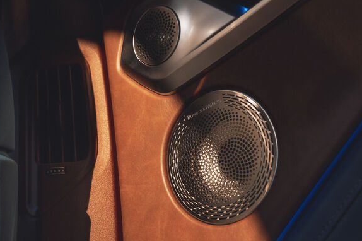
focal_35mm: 46
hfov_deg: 42.8
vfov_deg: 29.2
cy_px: 118
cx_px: 188
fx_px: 462
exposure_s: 1/125
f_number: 7.1
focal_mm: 43
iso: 320
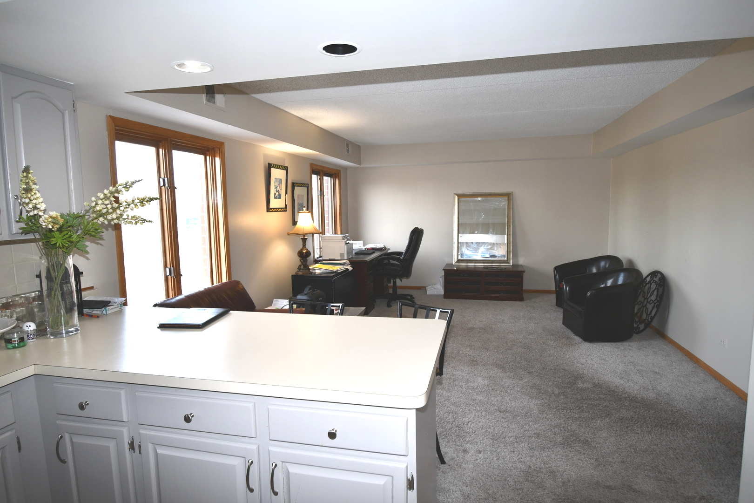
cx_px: 377
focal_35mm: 21
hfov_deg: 81.2
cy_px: 252
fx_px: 440
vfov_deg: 59.5
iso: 200
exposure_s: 1/80
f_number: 5
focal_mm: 14
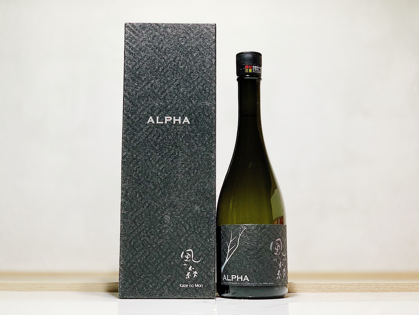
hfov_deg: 36.8
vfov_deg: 28.0
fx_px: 629
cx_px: 210
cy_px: 158
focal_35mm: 52
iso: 64
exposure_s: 1/60
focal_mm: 6
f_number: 2.4
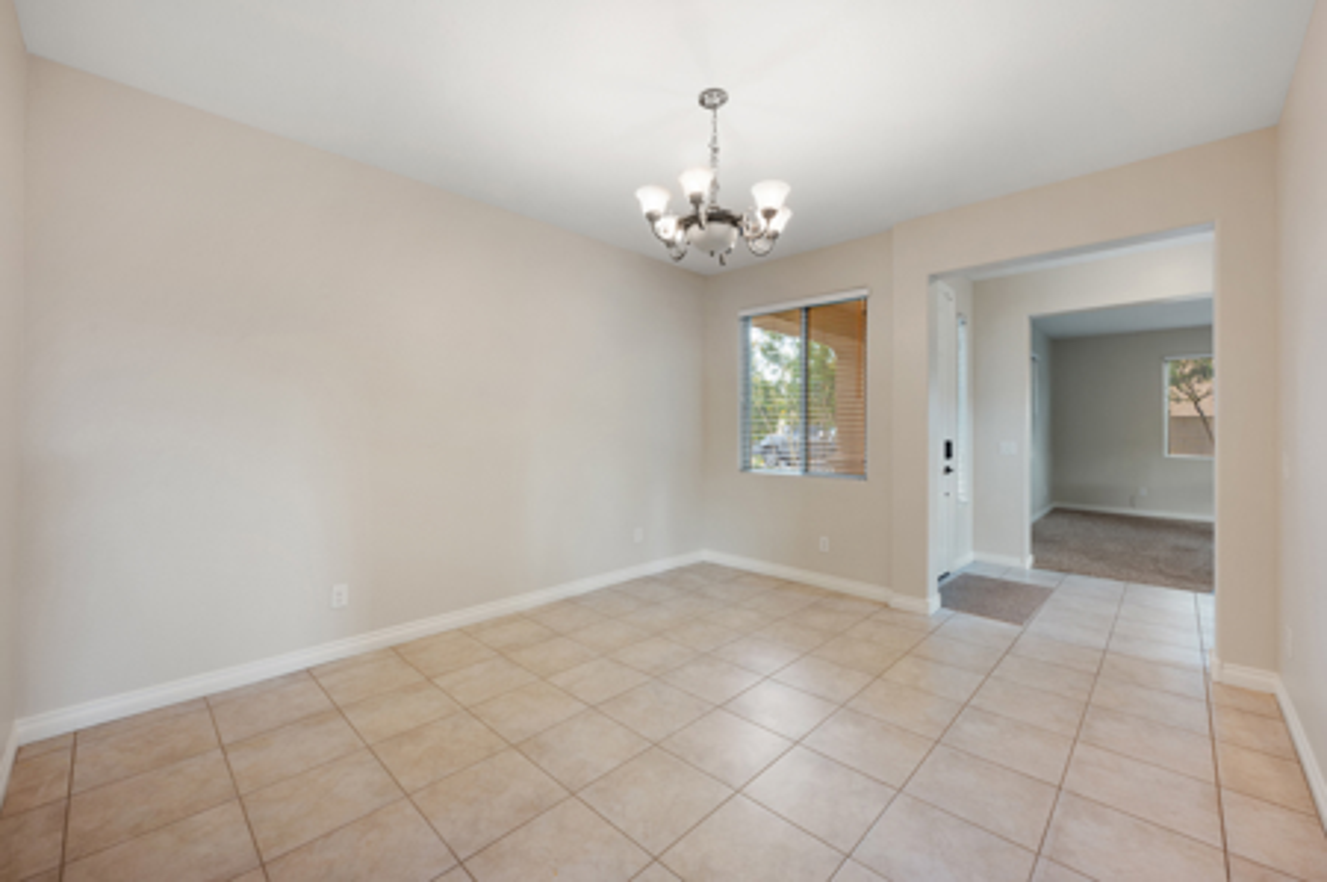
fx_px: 515
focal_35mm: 14
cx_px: 664
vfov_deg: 81.1
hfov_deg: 104.3
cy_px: 441
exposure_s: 1/1.67
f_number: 9
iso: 320
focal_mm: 14
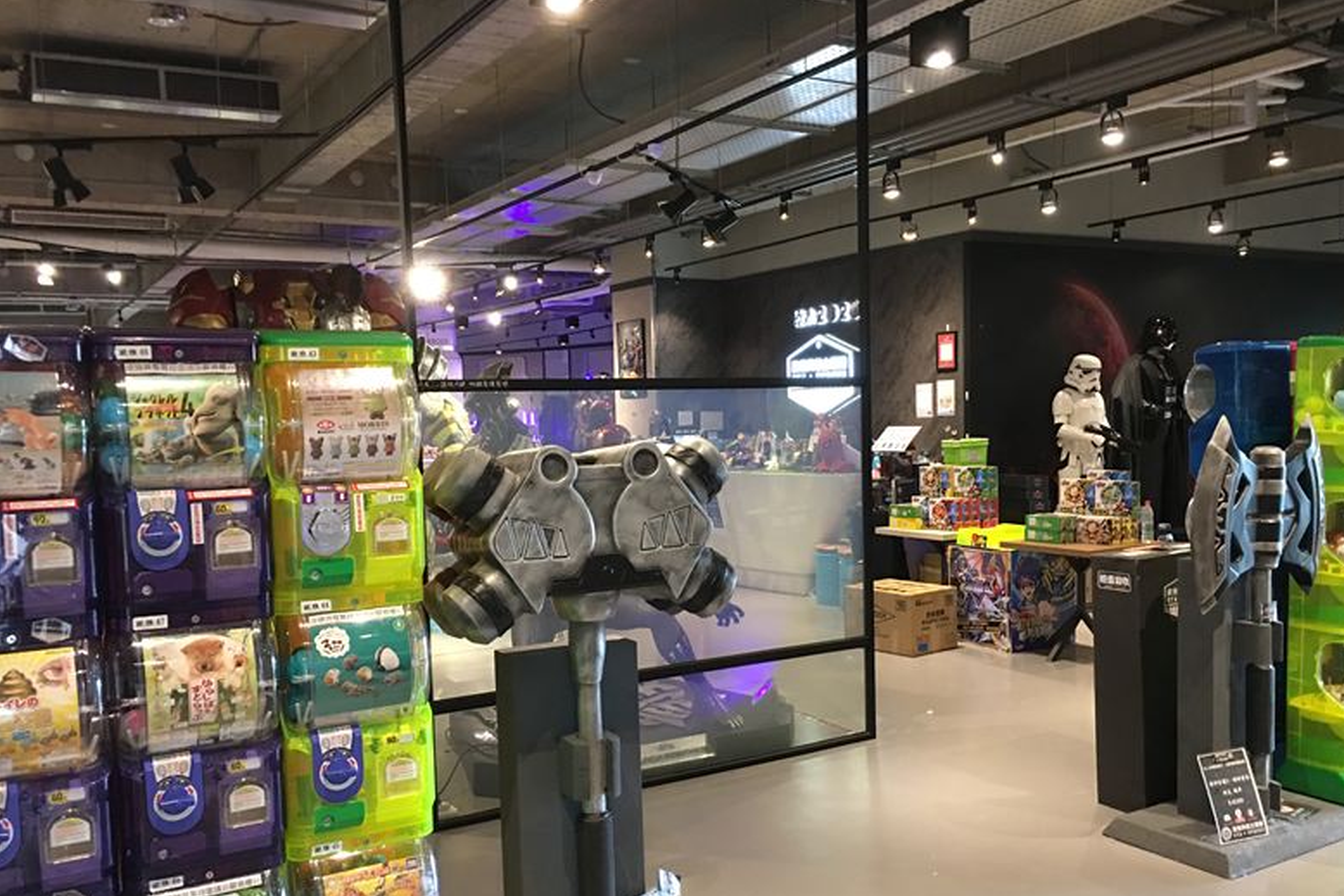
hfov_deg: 60.3
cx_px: 689
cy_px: 511
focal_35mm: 31
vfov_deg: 42.2
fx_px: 1157
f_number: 2.2
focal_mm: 4.15
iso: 100
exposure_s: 1/15
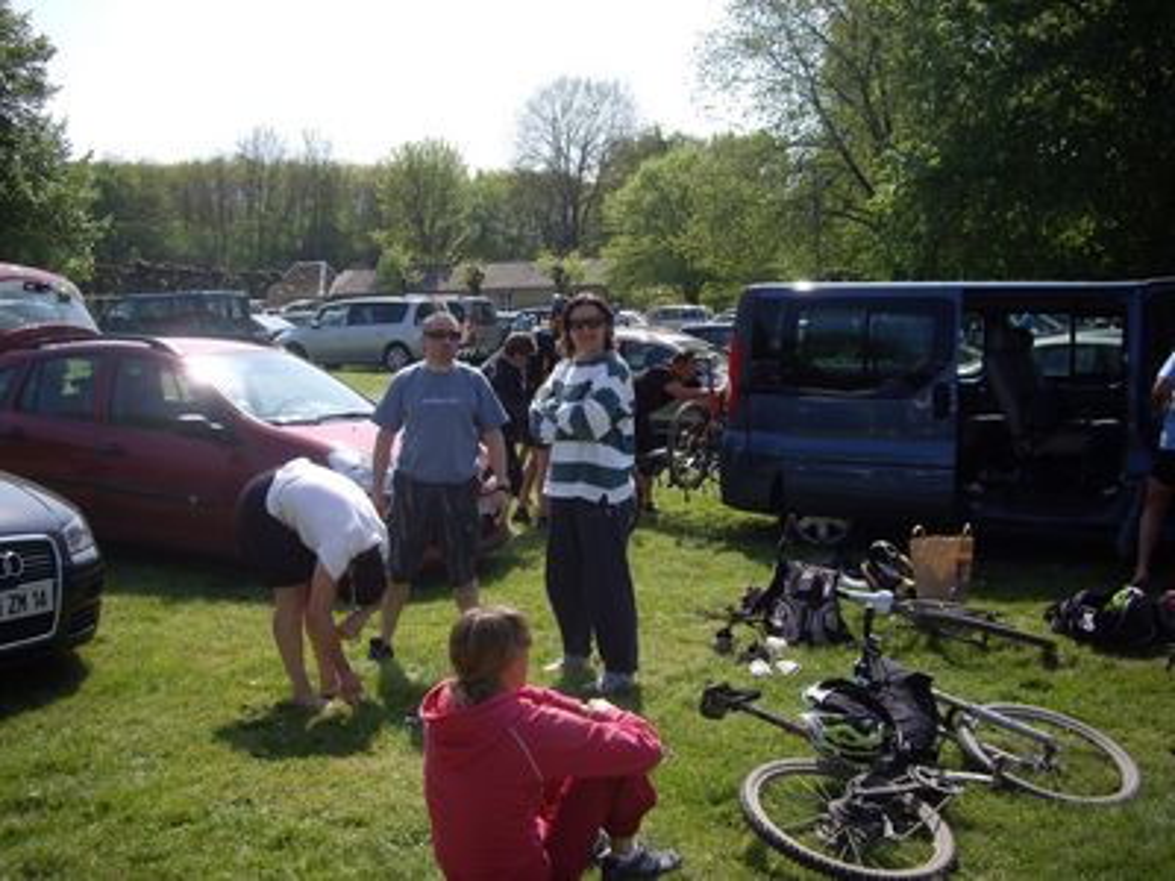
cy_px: 440
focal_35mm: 38
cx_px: 588
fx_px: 1290
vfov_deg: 37.7
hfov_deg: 49.0
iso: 64
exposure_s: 1/640
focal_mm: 7.9
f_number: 2.8
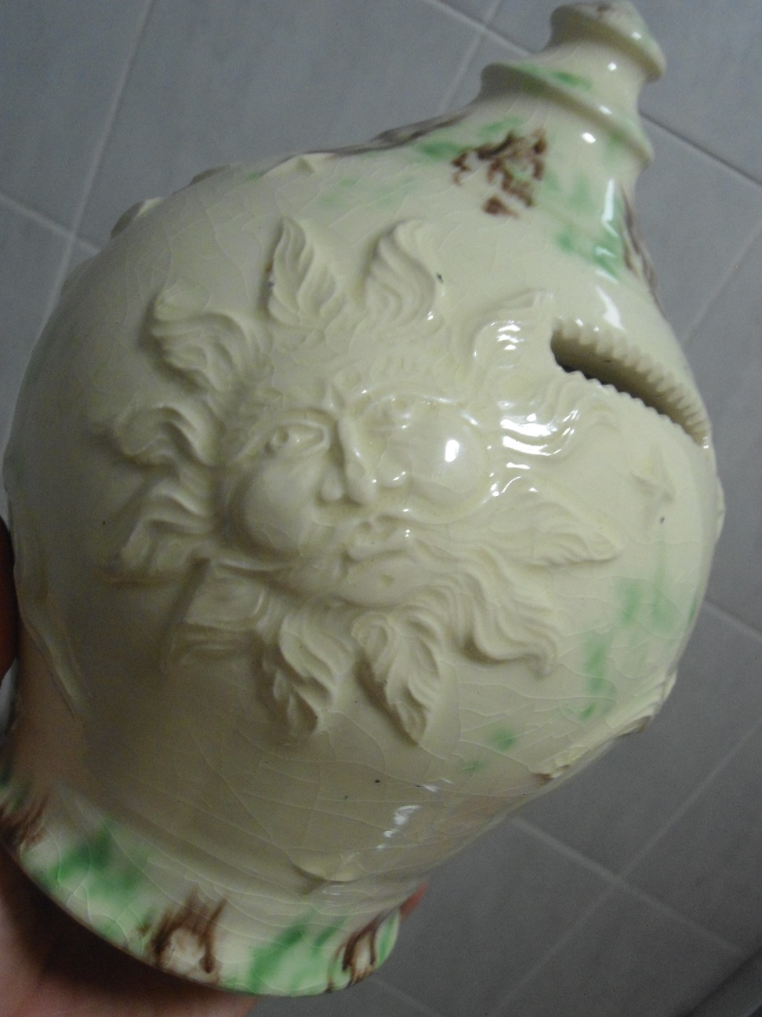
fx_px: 1086
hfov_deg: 38.7
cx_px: 381
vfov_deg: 50.1
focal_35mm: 37
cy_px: 508
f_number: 3.2
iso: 400
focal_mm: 6.7
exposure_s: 1/13
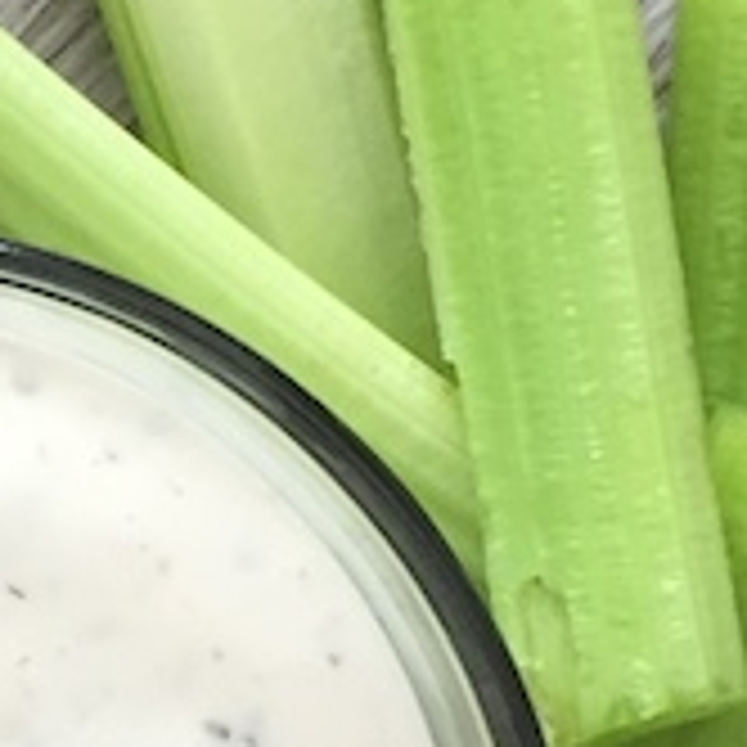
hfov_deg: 9.5
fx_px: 4419
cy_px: 792
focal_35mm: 181
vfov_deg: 9.6
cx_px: -130
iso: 50
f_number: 2.2
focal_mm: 4.15
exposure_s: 1/30
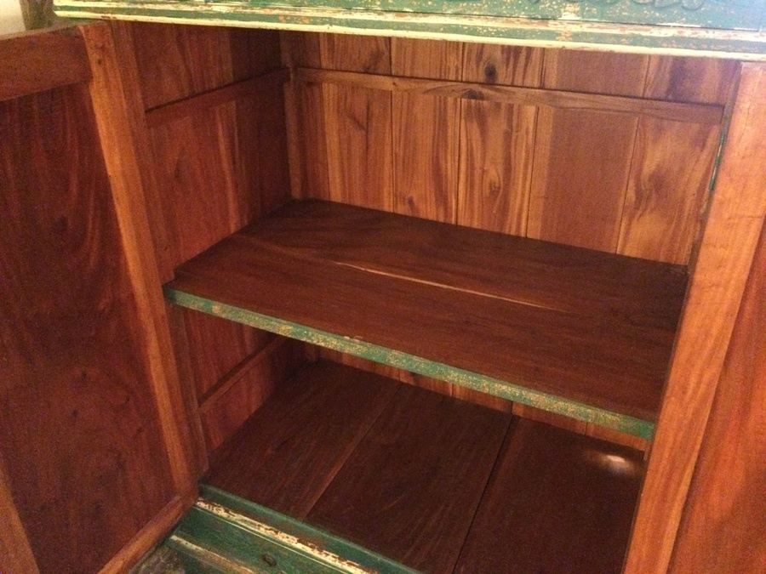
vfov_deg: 46.8
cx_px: 383
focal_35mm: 30
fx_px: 664
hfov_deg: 60.0
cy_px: 287
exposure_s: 1/15
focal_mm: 4.12
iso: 1250
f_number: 2.2
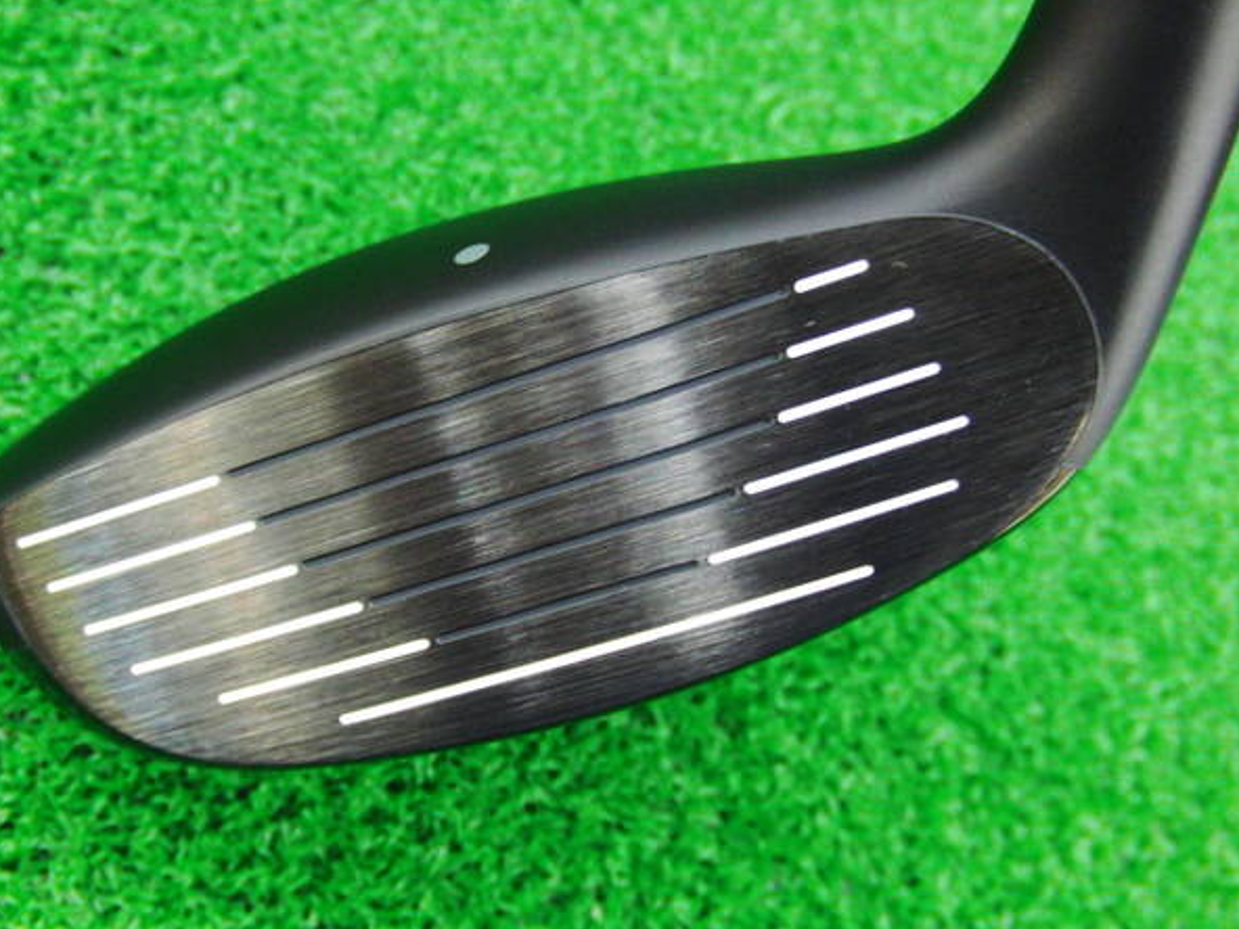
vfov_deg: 36.0
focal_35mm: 40
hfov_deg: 46.8
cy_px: 477
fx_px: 1432
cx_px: 590
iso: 400
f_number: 3.6
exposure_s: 1/15
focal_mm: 6.42
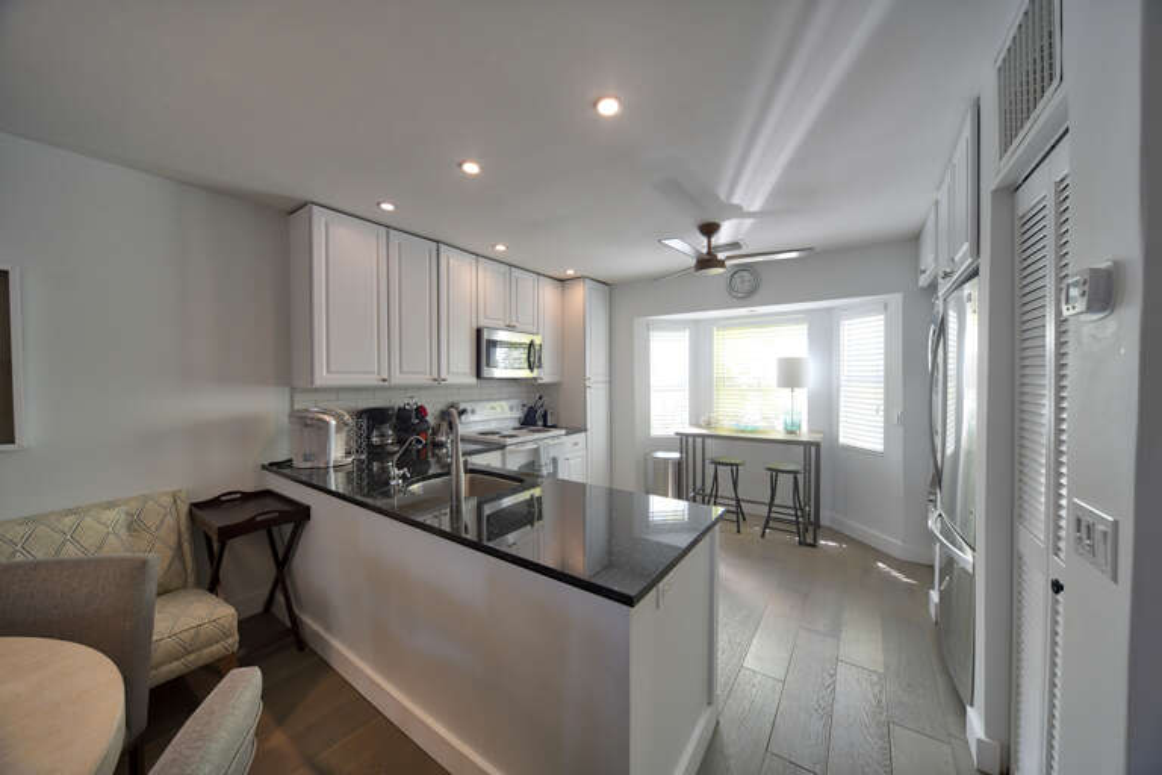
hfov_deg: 112.6
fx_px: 387
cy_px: 388
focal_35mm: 12
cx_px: 581
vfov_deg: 90.0
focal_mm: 12
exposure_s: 1/40
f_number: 10
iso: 1250
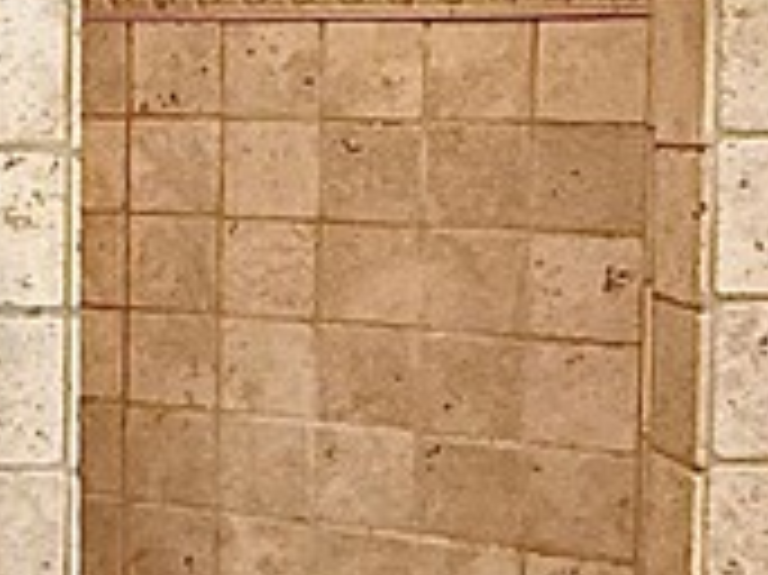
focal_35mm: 84
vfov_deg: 17.5
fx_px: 1862
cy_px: 166
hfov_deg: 21.7
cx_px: -144
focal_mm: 2.22
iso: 500
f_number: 2.2
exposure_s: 1/60
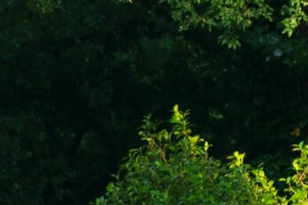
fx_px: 14084
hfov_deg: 1.3
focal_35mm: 1647
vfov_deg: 0.8
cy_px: 483
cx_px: 311
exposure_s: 1/250
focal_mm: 150
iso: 400
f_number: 6.3
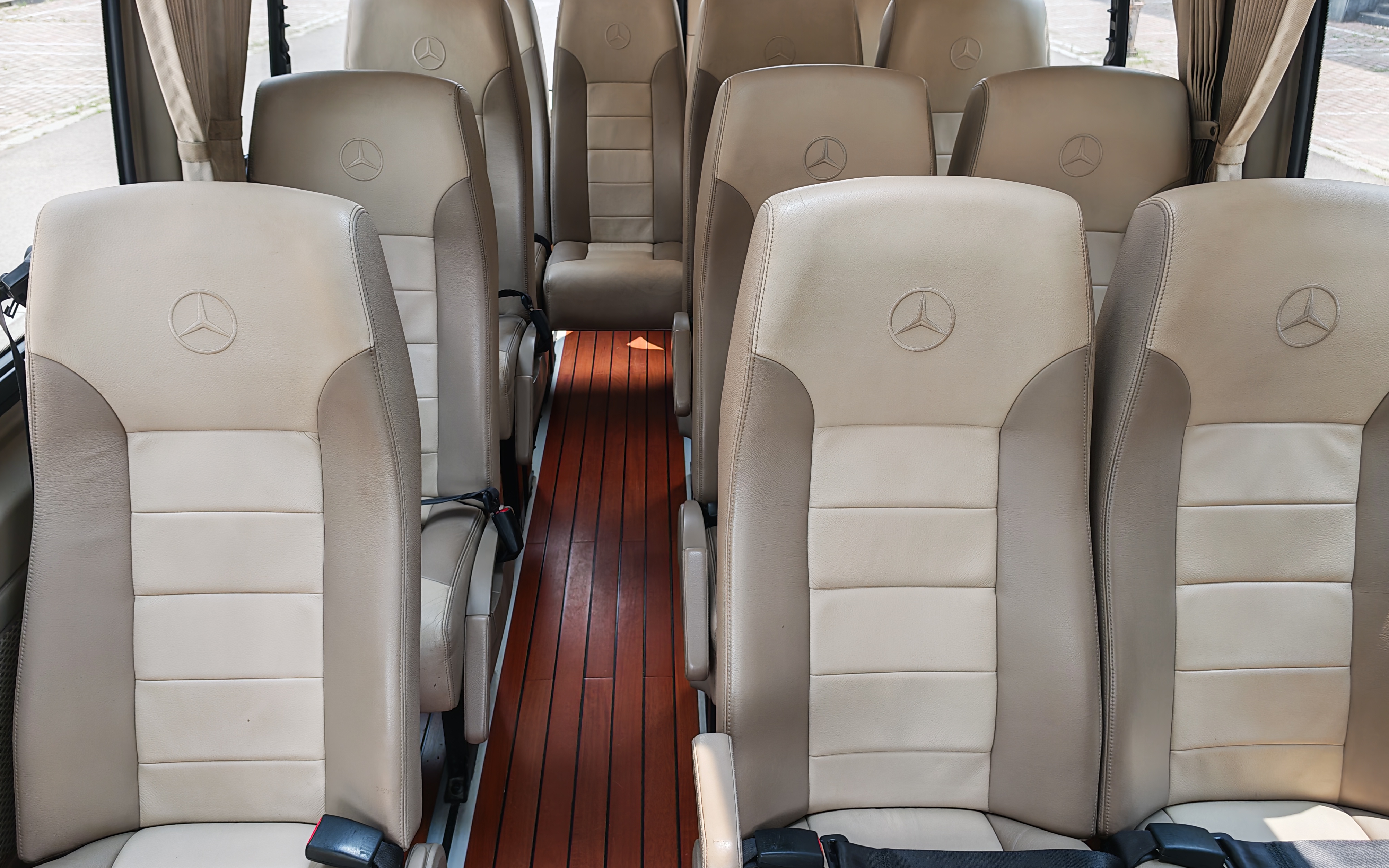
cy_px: 374
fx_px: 984
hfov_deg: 70.4
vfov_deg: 47.5
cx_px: 703
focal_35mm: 26
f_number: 2
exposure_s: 1/120
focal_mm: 6.83
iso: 80
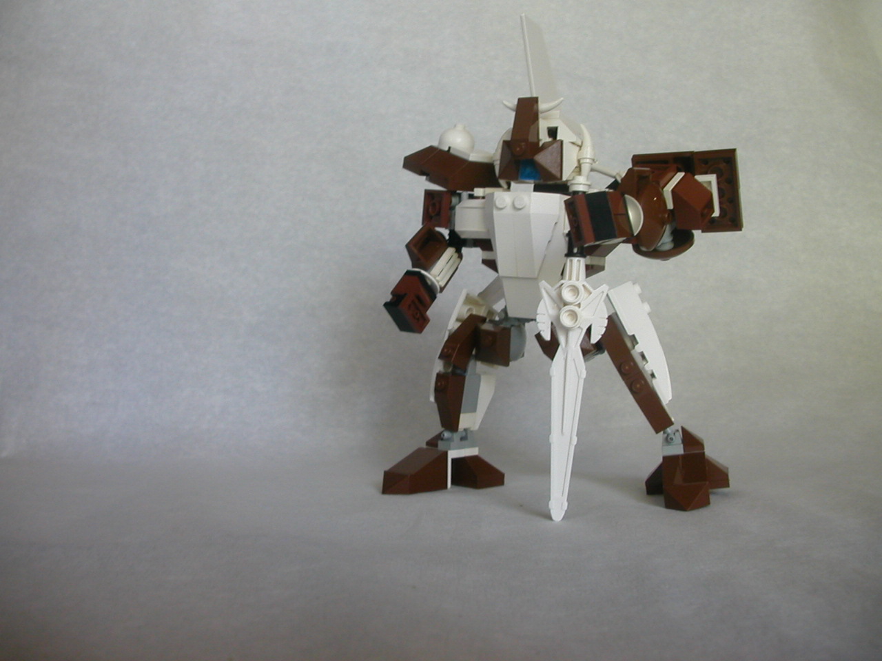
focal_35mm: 37
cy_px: 330
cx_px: 441
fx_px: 943
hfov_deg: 50.1
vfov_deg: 38.7
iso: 100
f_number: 2.7
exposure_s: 1/12.8
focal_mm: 5.6
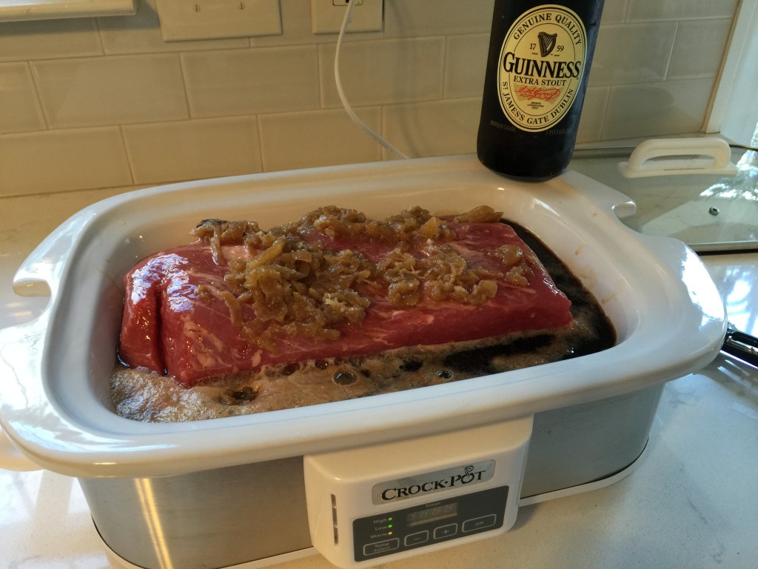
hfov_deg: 61.7
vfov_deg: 48.2
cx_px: 379
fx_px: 635
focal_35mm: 29
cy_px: 284
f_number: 2.2
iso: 64
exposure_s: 1/15
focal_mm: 4.15
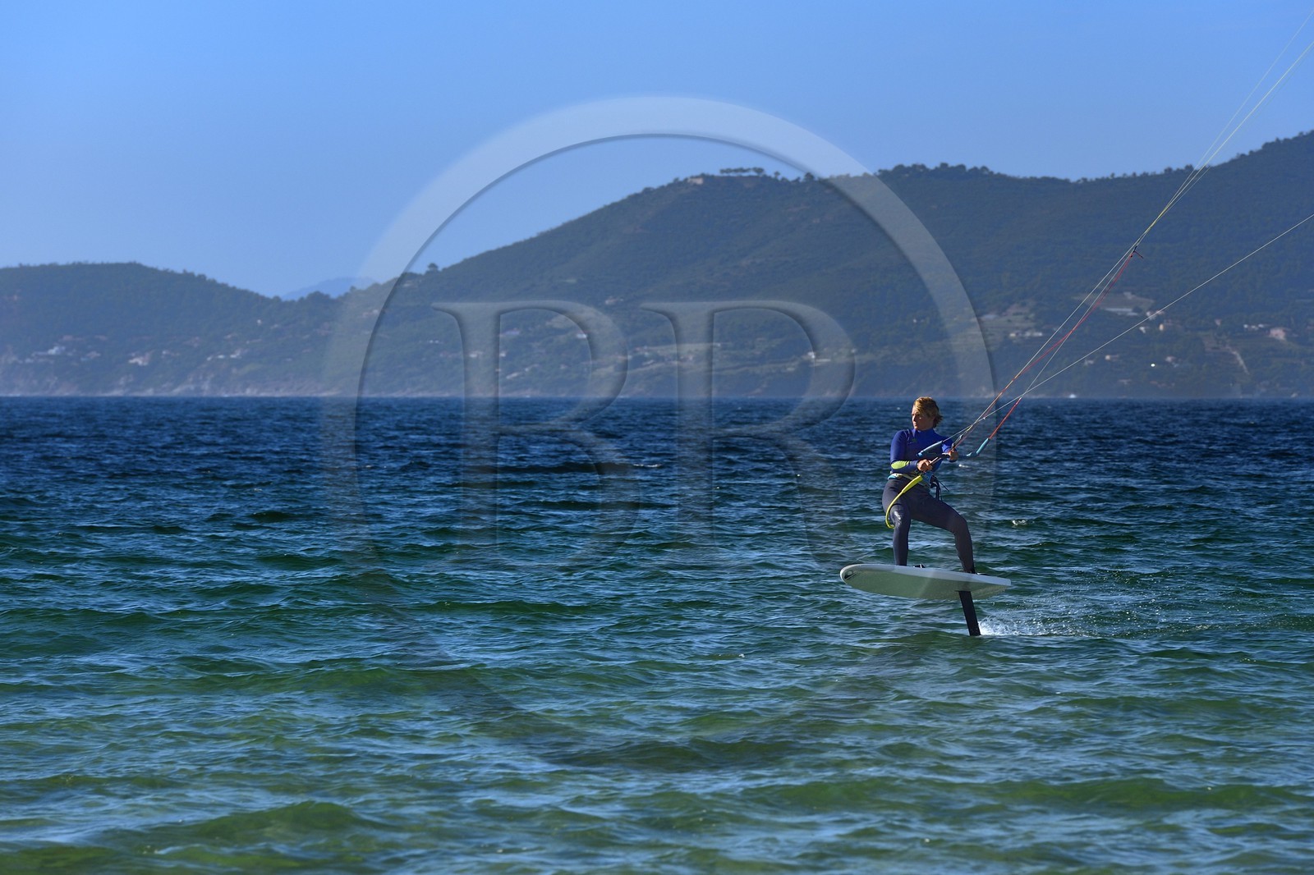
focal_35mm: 200
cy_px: 438
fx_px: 7298
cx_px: 657
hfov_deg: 10.3
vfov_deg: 6.9
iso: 200
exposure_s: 1/500
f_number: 9
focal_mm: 200
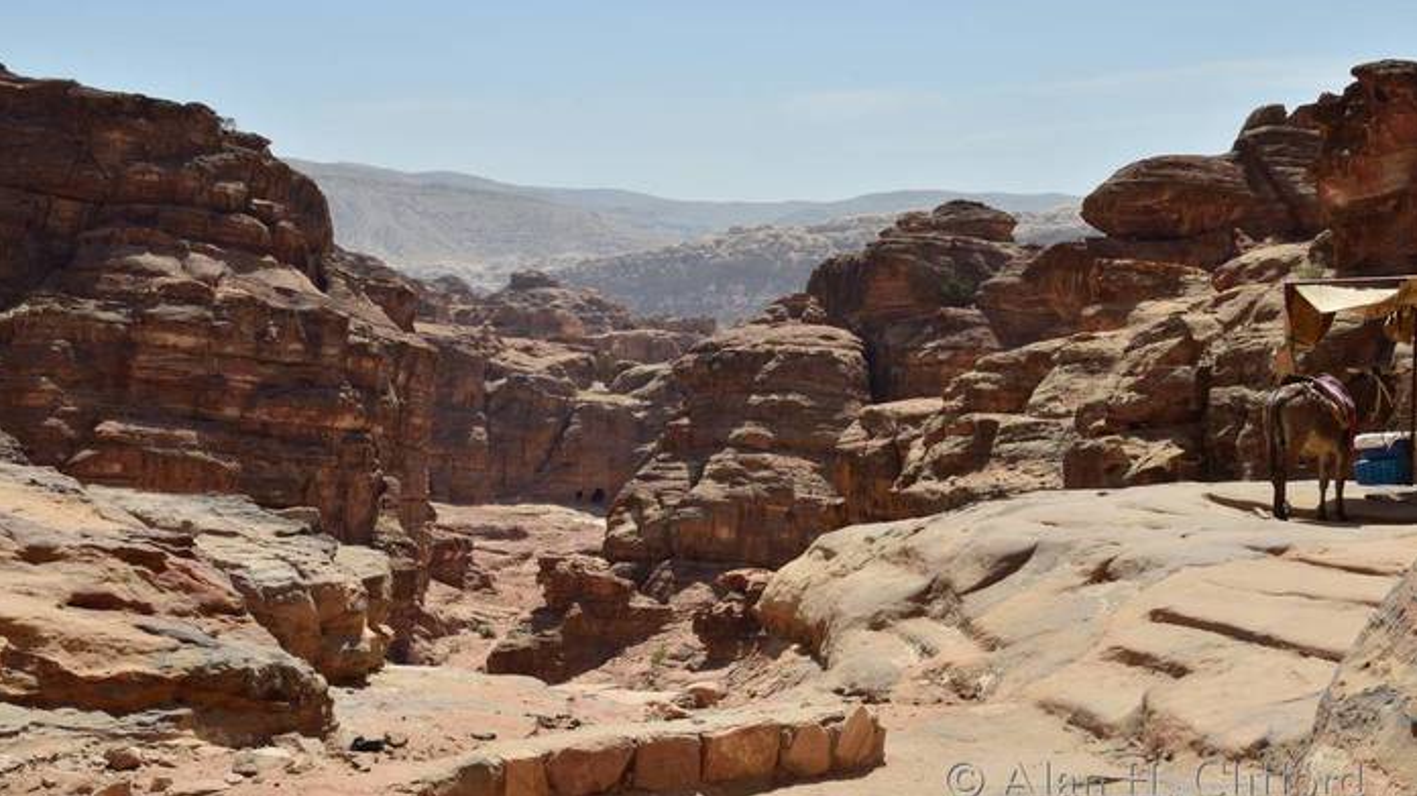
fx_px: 1540
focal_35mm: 41
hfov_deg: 49.4
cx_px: 708
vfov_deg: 29.0
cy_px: 357
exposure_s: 1/125
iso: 100
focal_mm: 26
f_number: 18
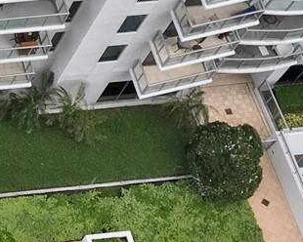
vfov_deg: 10.5
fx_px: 1309
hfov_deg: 11.9
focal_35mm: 146
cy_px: 2
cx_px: -287
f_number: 2.2
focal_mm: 4.15
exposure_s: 1/245
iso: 25
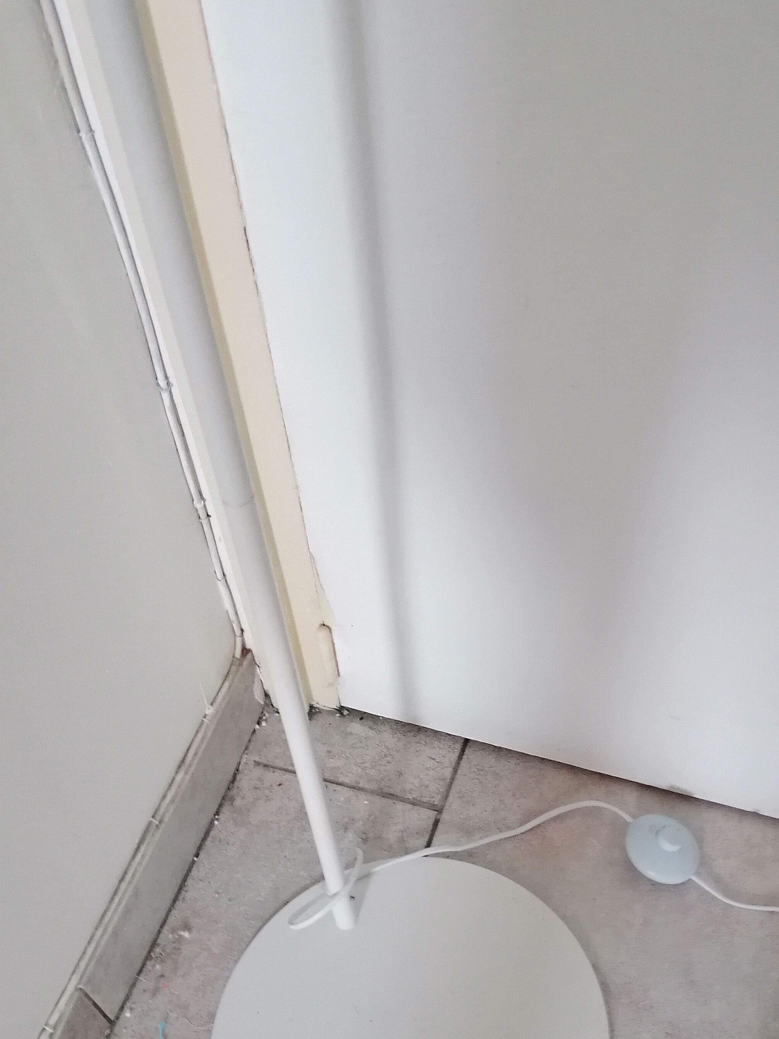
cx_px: 480
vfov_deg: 46.0
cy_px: 707
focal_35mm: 40
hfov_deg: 35.8
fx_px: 1200
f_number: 1.8
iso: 320
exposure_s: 1/25
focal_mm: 4.75
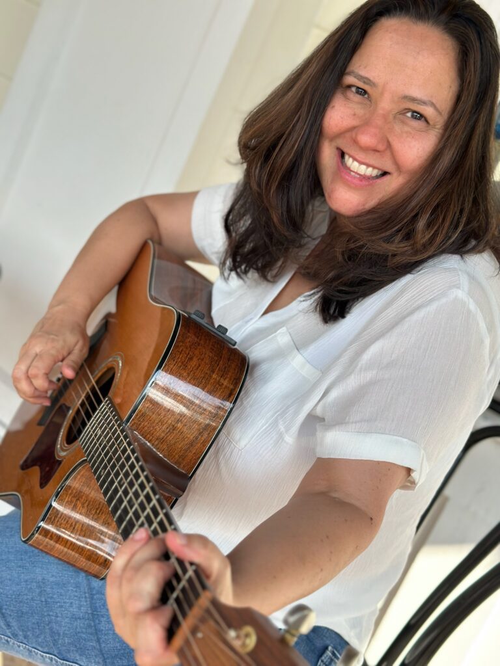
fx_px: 924
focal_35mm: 48
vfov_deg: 39.7
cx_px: 250
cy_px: 333
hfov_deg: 30.3
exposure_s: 1/1107
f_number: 1.78
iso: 80
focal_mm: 6.86
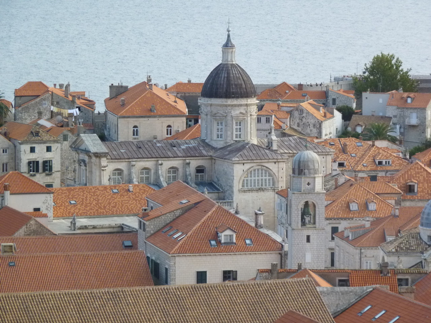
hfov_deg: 9.8
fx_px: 2503
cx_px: 216
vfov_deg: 7.4
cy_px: 162
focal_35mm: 201
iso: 400
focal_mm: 35.6
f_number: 3.7
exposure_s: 1/200
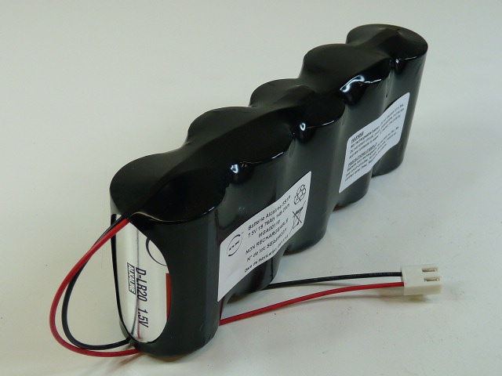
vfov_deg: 30.3
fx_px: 696
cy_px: 188
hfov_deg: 39.7
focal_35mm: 48
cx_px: 251
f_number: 2.8
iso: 100
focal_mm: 4.8
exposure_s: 1/50
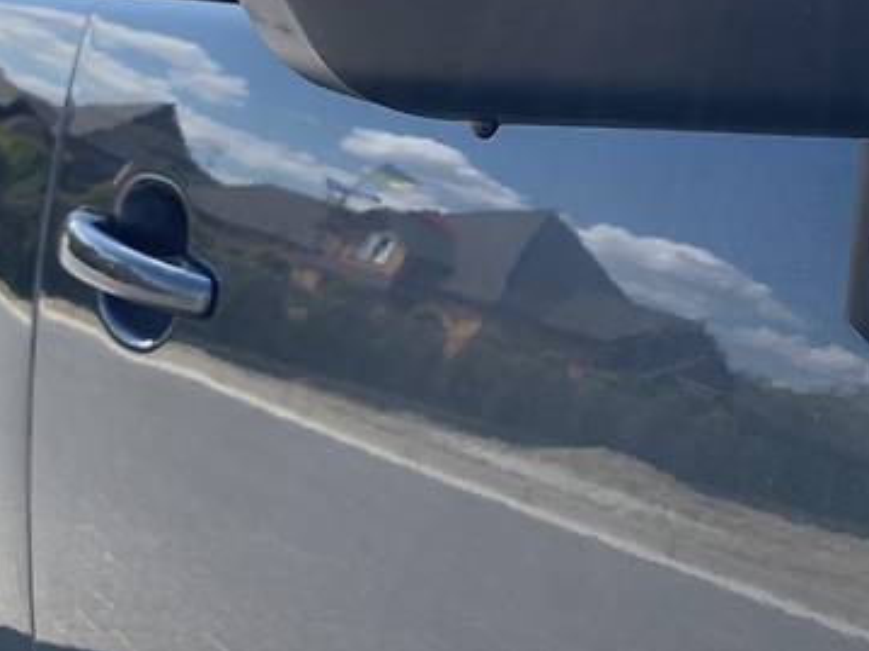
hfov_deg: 32.2
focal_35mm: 58
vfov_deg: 24.1
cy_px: 0
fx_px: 1456
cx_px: 714
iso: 25
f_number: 1.8
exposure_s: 1/656
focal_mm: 4.2
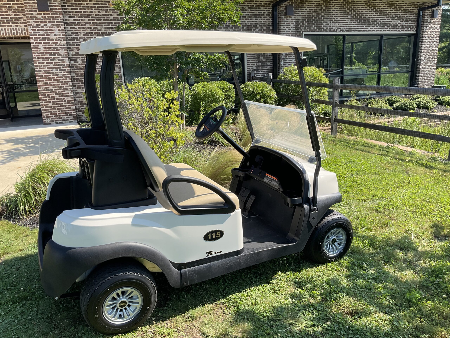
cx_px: 225
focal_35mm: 29
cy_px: 169
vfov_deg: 48.2
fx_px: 377
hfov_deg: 61.7
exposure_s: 1/781
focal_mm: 3
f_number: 1.8
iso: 16
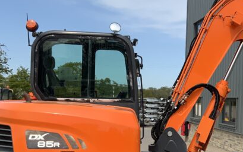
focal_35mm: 77
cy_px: 94
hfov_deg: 26.1
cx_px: 209
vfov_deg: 16.9
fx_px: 510
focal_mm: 3
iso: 16
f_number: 1.8
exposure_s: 1/2058
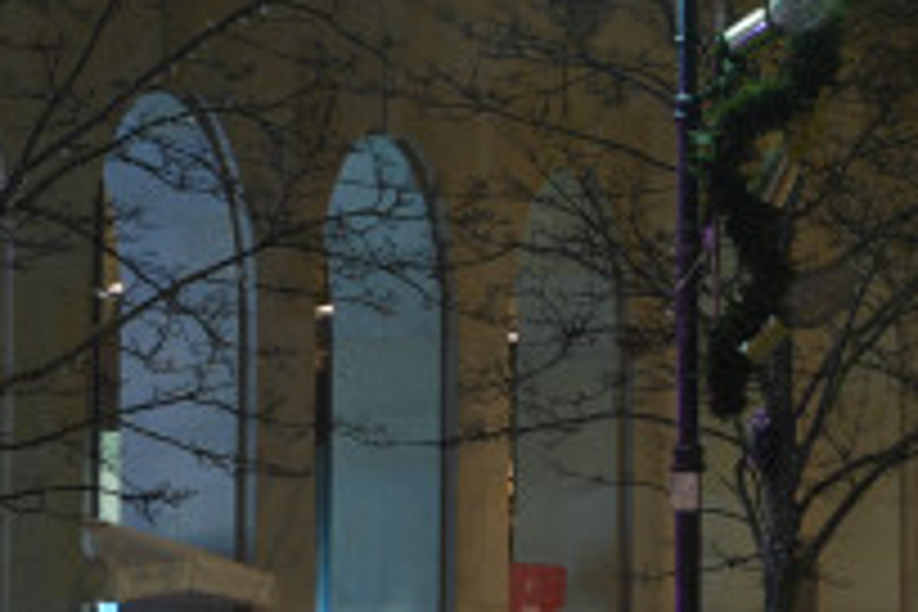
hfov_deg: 7.8
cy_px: -112
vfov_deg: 5.3
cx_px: 1192
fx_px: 6629
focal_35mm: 260
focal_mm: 50
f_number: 4
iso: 320
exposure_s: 1/2.5
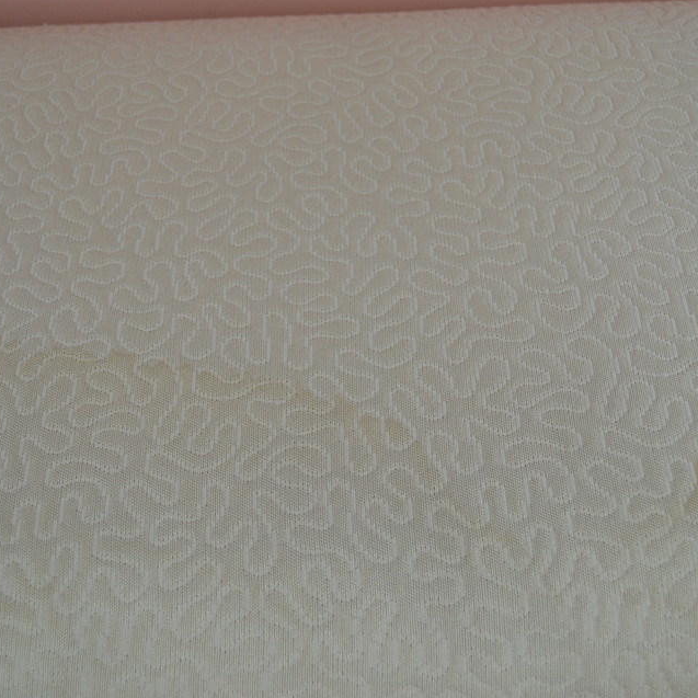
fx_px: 1004
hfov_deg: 38.3
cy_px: 336
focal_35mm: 44
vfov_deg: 38.3
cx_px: 361
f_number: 5
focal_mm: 22
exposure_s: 1/100
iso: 400
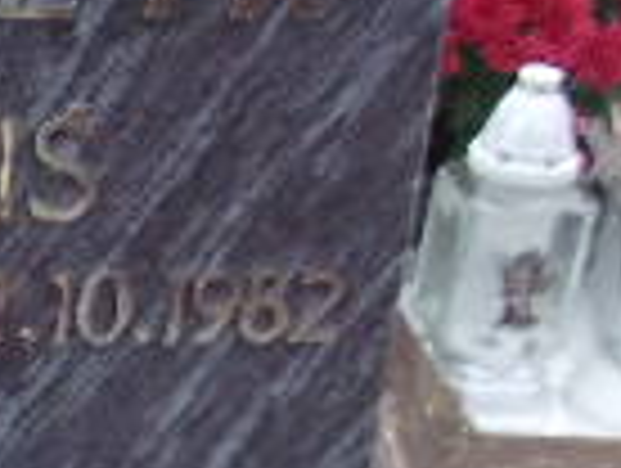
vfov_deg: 11.8
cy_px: 396
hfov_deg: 14.7
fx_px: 2246
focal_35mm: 125
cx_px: -288
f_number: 3
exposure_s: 1/34
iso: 179
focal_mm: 4.9
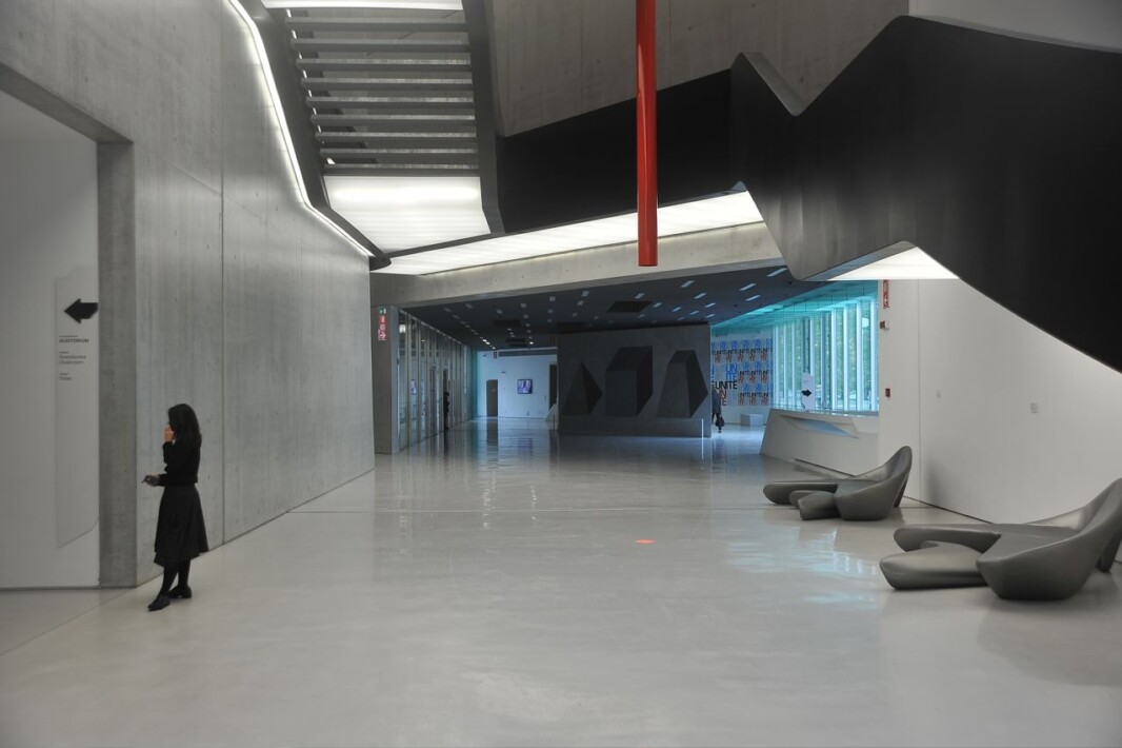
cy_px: 374
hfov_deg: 54.4
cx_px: 561
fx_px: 1090
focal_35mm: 35
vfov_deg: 37.8
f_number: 4.5
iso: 400
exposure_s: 1/80
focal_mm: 35
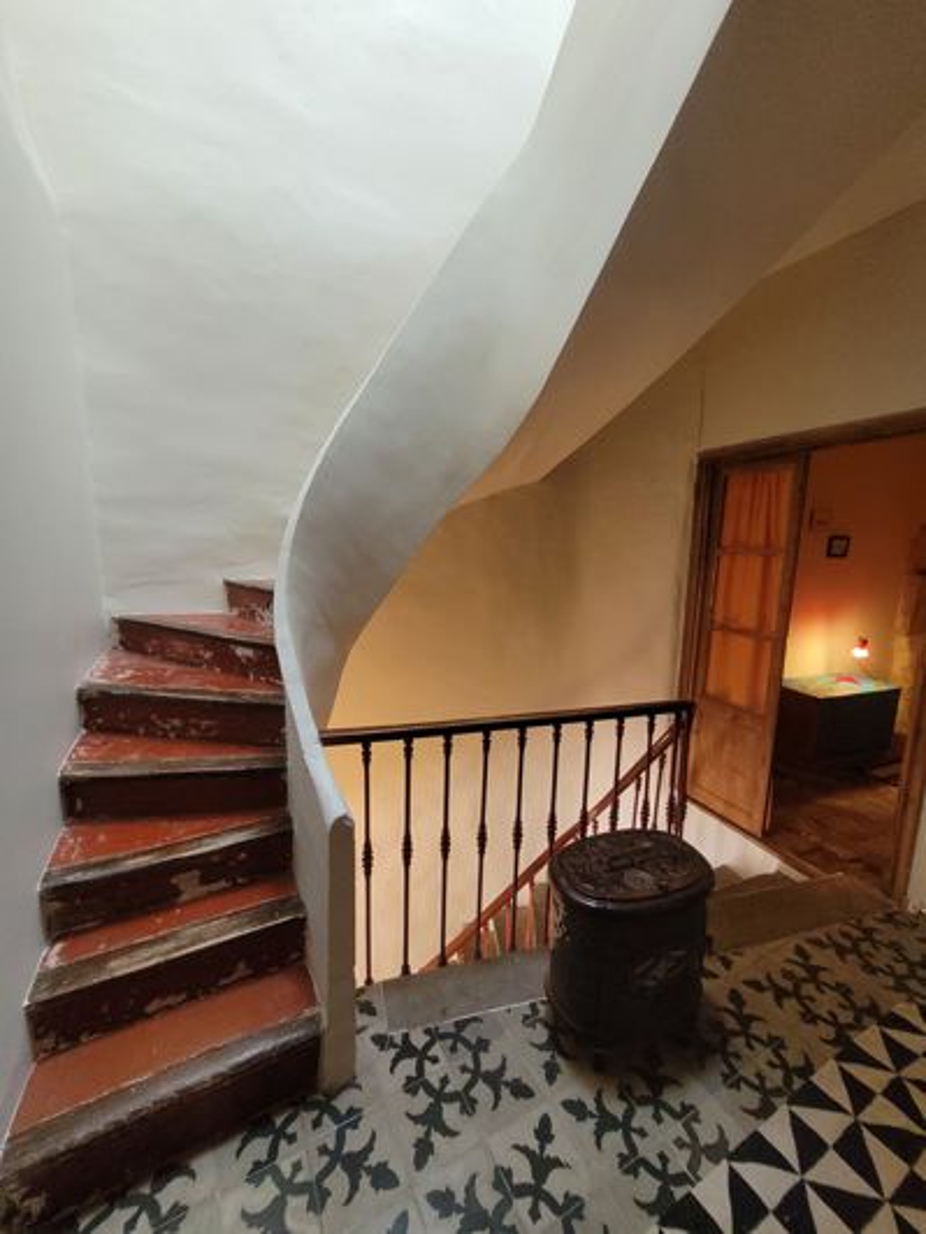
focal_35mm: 13
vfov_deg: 106.2
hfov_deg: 89.9
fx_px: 464
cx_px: 463
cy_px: 617
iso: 320
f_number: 2.2
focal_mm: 1.74
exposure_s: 1/50
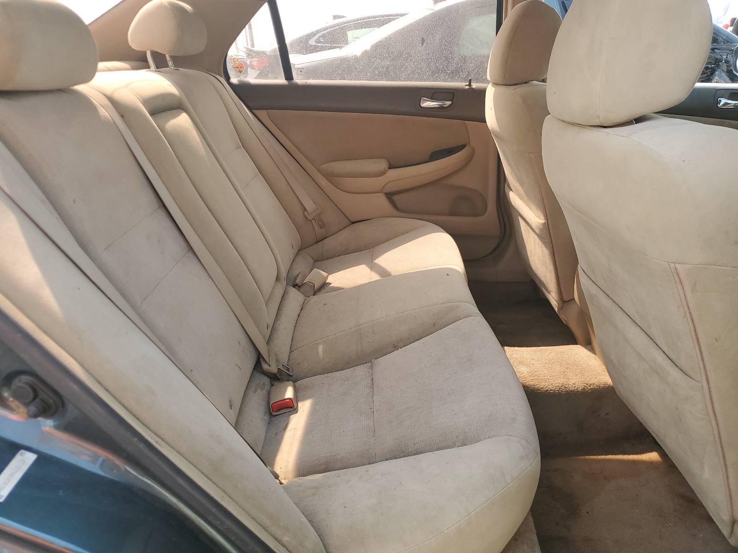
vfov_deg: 53.1
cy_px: 276
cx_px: 369
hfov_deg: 67.3
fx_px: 554
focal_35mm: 26
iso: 50
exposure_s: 1/400
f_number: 1.5
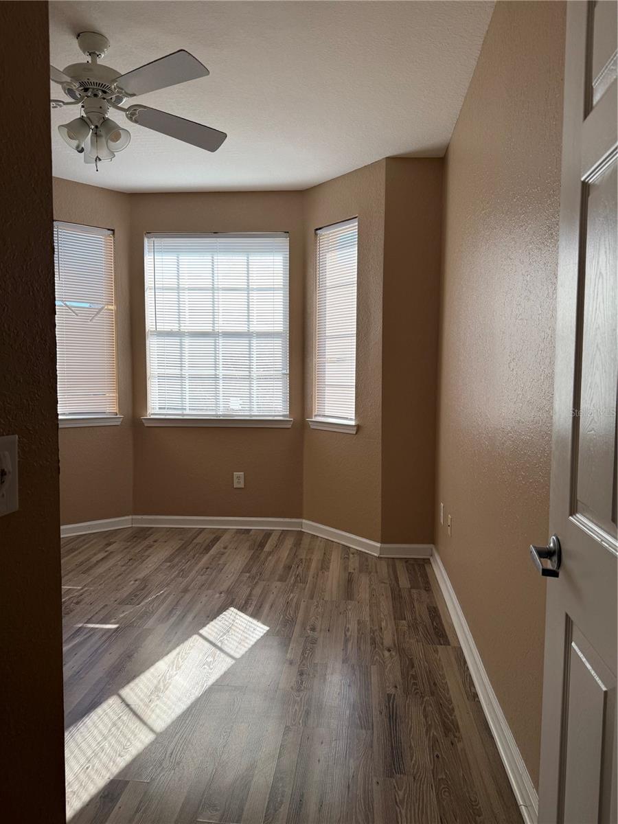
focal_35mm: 24
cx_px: 309
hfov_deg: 56.8
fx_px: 571
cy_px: 412
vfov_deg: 71.6
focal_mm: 6.76
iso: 100
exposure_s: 1/1361
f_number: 1.78
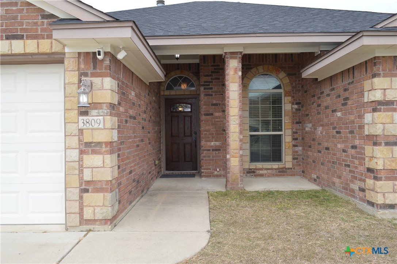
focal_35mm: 27
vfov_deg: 47.8
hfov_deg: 67.4
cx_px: 198
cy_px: 132
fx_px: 297
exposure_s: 1/60
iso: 100
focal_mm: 18
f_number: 8
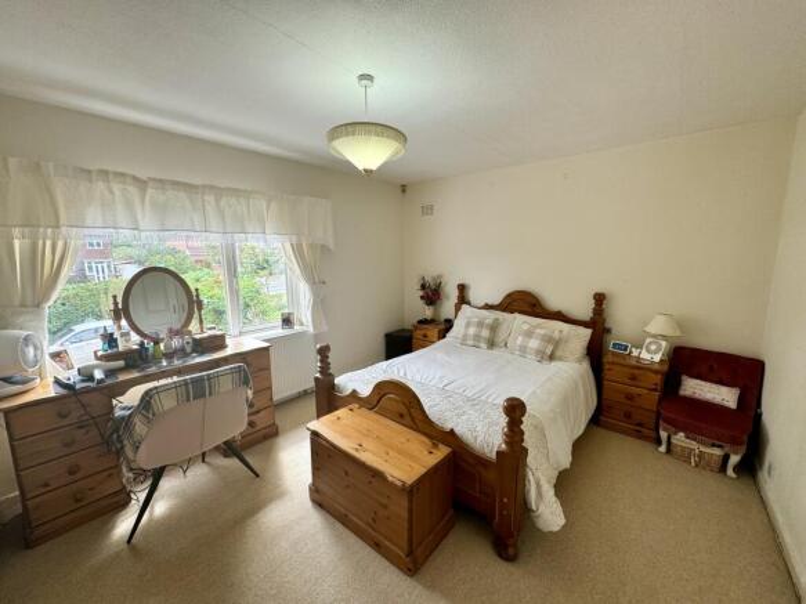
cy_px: 302
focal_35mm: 14
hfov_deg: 102.1
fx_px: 326
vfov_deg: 85.7
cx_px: 403
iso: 50
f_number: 2.2
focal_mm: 2.22
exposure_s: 1/99
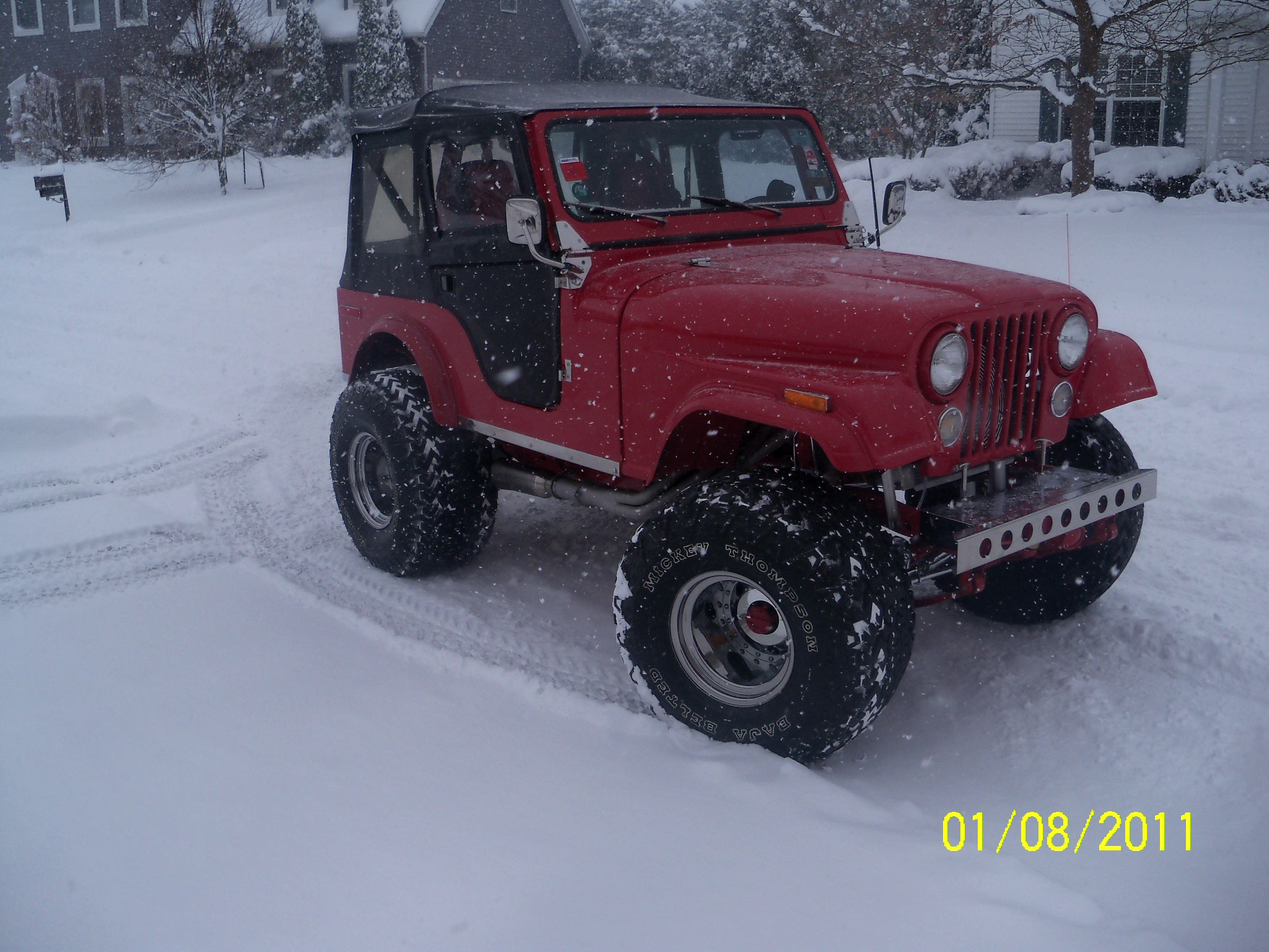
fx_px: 1283
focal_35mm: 35
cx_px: 634
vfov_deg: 40.7
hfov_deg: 52.6
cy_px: 476
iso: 80
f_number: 3.5
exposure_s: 1/640
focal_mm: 6.2
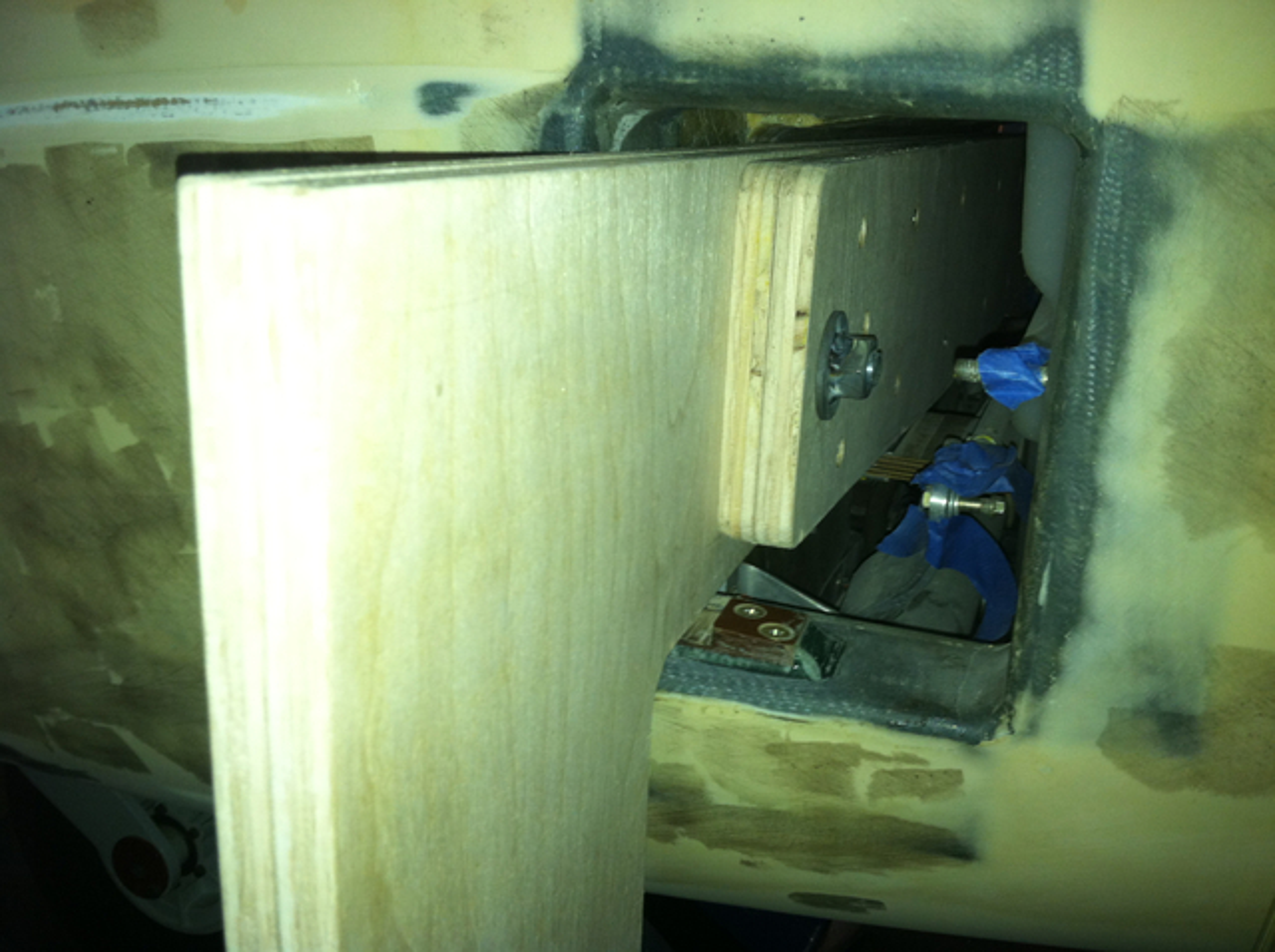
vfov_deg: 40.6
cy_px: 476
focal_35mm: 35
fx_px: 1287
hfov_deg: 52.7
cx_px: 638
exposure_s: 1/24
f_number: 2.8
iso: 80
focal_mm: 3.85
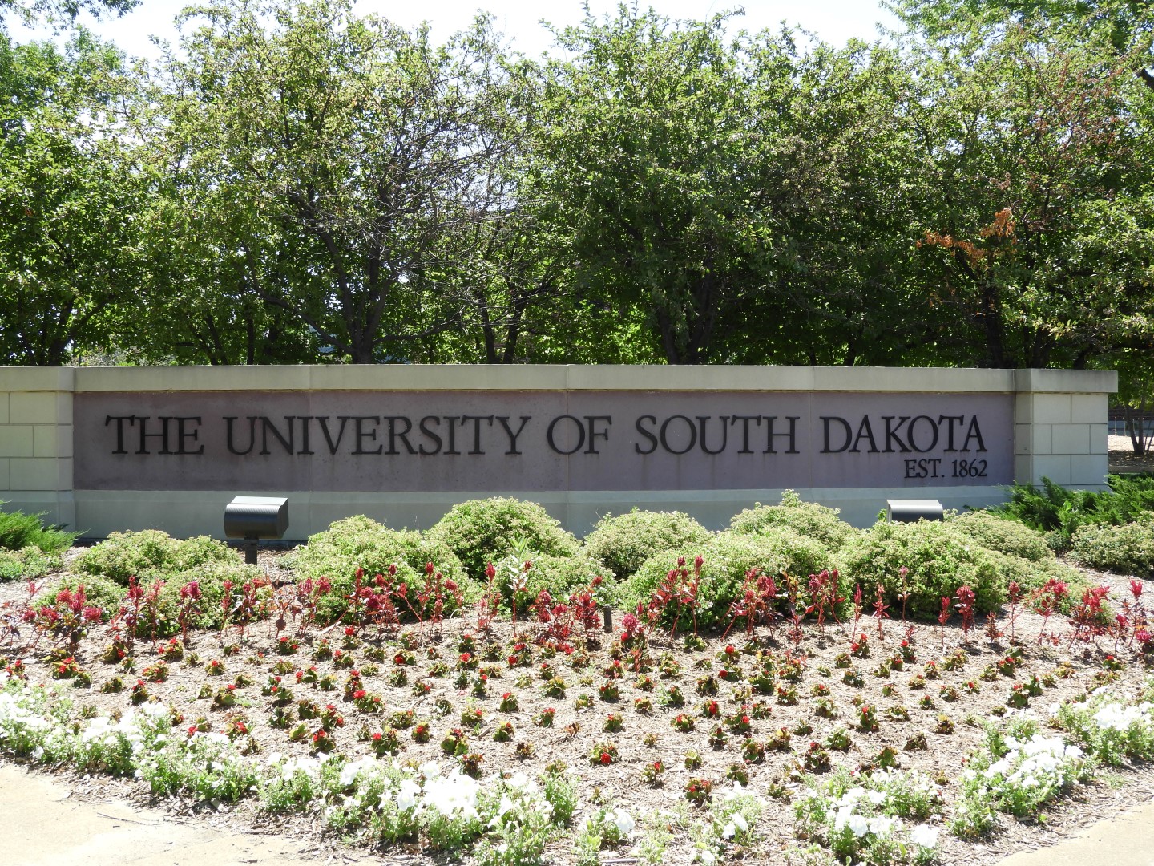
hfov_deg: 38.2
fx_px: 1667
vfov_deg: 29.1
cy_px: 433
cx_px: 577
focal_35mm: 50
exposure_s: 1/320
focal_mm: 9
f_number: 4
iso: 100
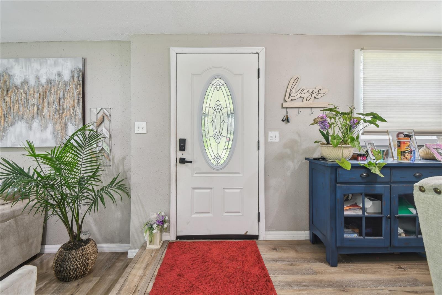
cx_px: 221
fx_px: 184
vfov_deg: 77.3
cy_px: 148
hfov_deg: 100.4
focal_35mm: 15
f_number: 7.1
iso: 100
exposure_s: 1/2.5
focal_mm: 10
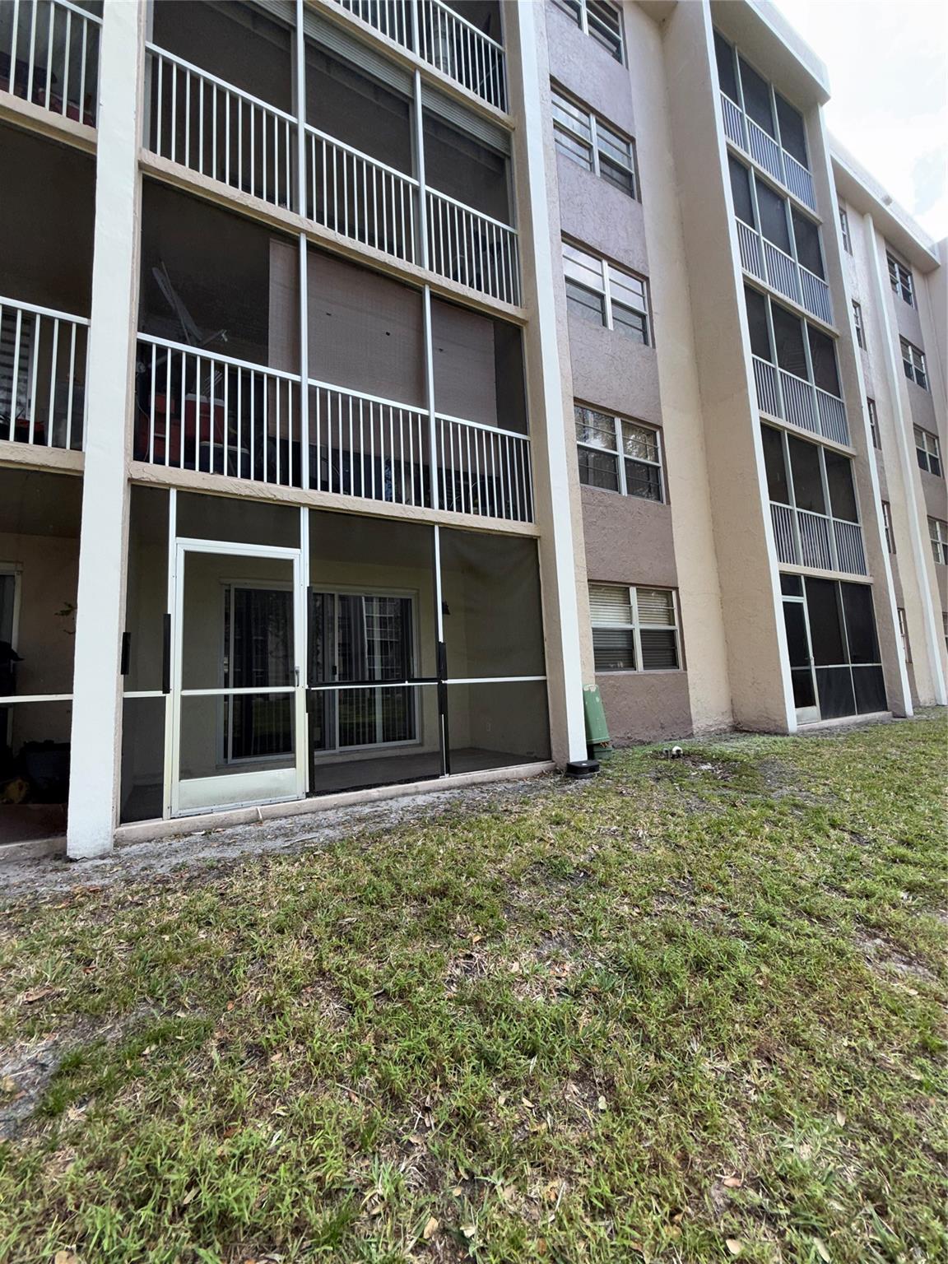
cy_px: 632
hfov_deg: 85.7
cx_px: 474
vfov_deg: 102.1
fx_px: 511
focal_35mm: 14
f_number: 2.2
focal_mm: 2.22
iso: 16
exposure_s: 1/173
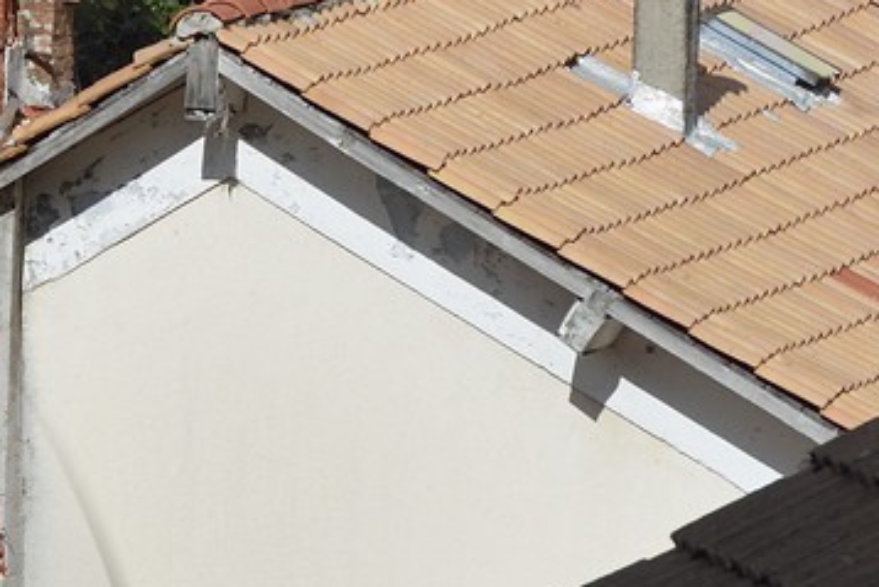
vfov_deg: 1.5
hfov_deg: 2.3
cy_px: 921
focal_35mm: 892
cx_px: -850
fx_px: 21787
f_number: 13
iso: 200
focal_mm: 200
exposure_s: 1/320
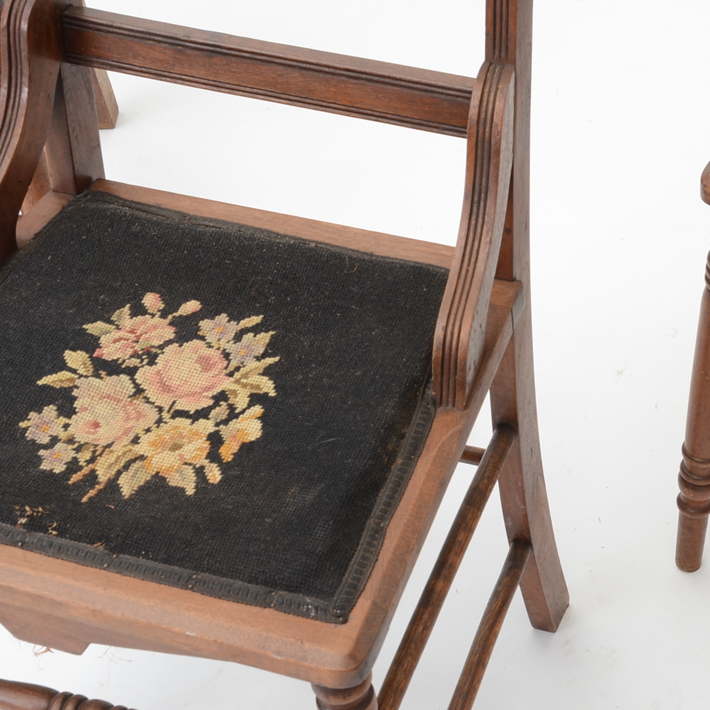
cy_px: 241
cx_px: 577
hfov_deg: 20.2
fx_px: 1972
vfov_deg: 20.3
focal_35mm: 85
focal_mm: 32
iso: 320
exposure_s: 1/100
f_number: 10
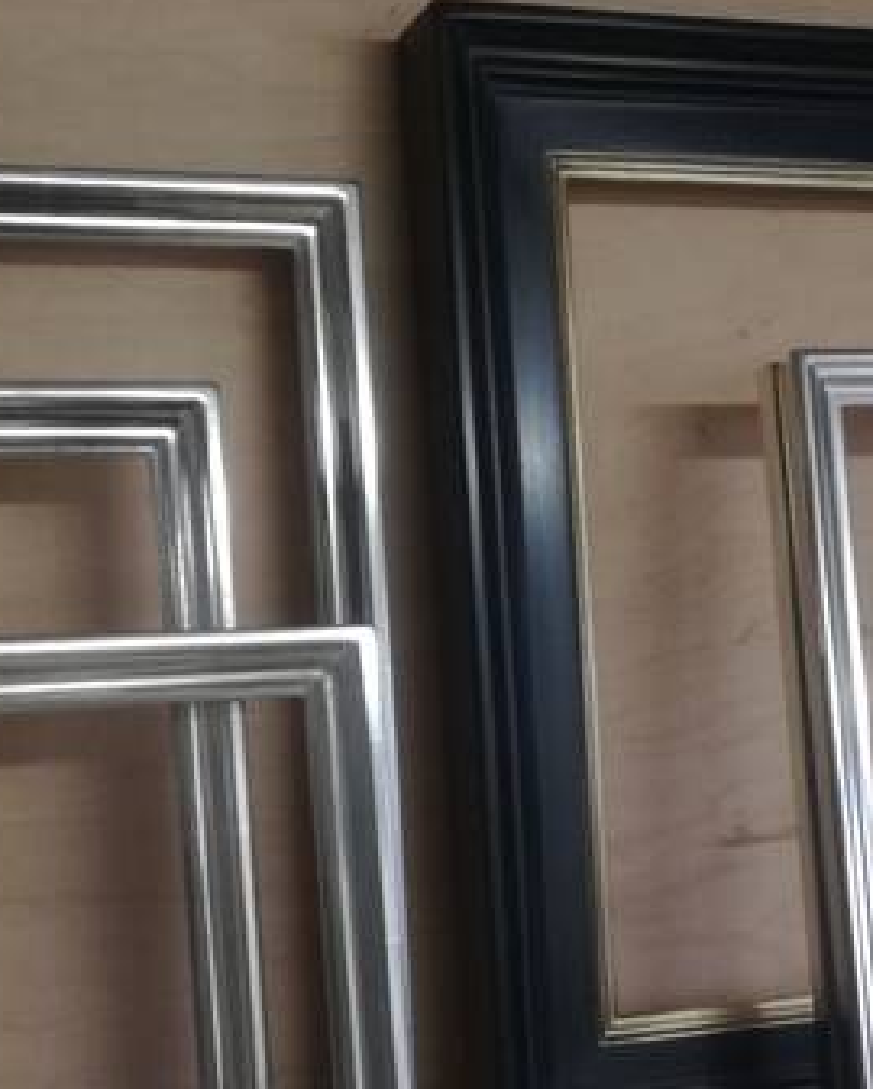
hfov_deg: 29.7
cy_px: 805
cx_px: 676
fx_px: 1613
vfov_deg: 36.5
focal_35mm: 50
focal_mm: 3.79
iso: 125
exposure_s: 1/33.3
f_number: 2
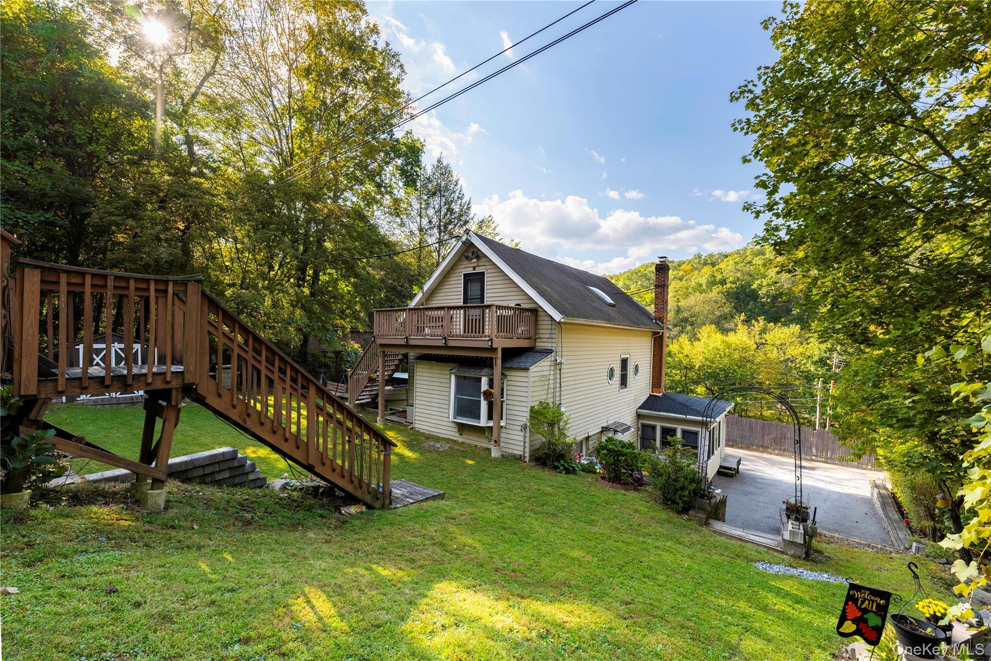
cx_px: 496
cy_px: 330
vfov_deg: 81.2
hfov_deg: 104.3
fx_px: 385
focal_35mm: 14
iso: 320
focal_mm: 14
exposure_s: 1/500
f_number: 8
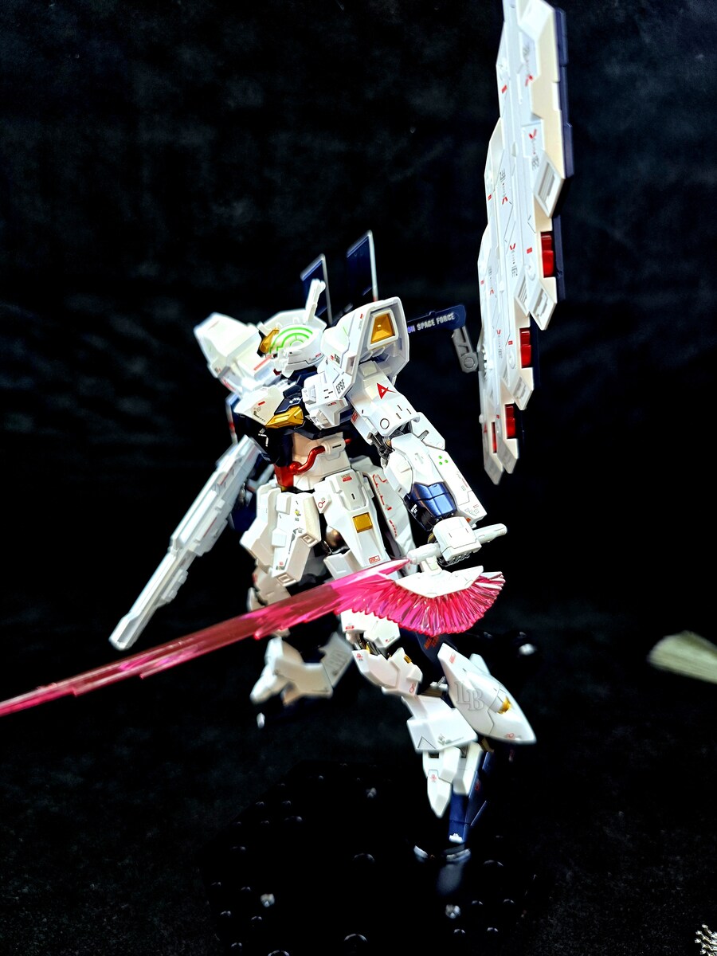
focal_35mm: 23
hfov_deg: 58.9
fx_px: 635
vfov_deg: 73.9
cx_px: 358
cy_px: 478
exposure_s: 1/120
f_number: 1.7
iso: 250
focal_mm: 6.3
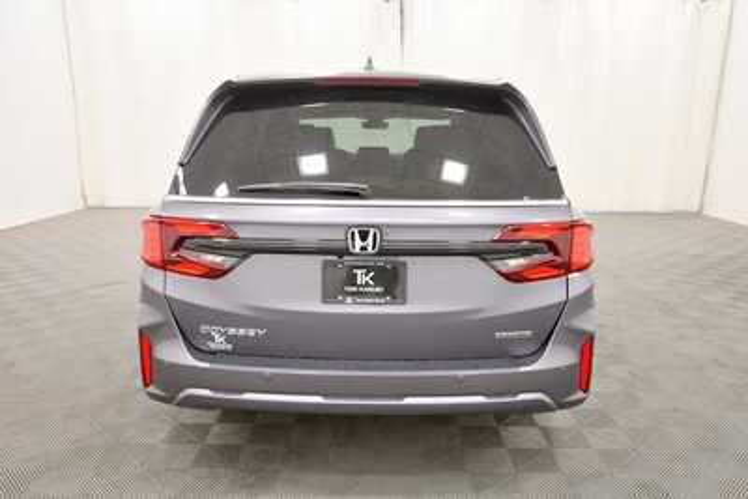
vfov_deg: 48.0
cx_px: 374
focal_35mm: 27
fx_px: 561
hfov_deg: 67.4
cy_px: 250
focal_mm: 18
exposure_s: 1/125
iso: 1400
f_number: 5.6
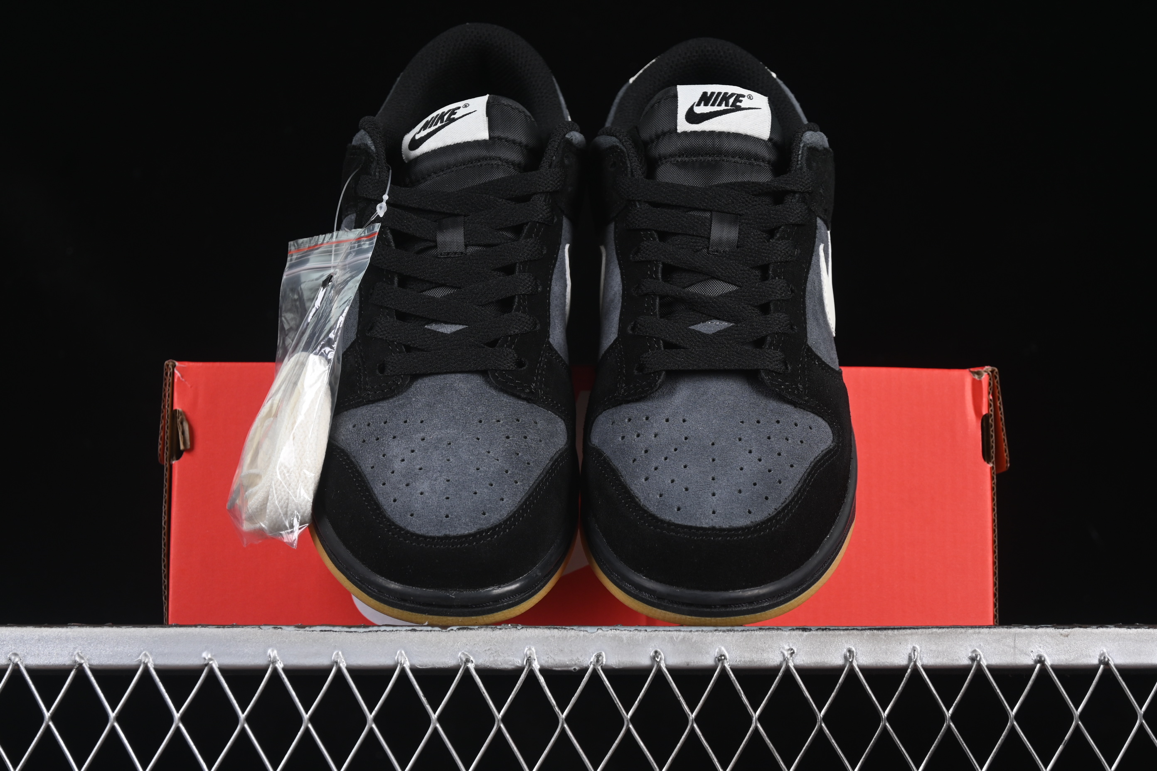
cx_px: 578
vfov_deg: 18.2
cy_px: 386
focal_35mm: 75
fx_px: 2410
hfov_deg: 27.0
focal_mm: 50
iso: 160
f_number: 6.3
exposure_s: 1/50
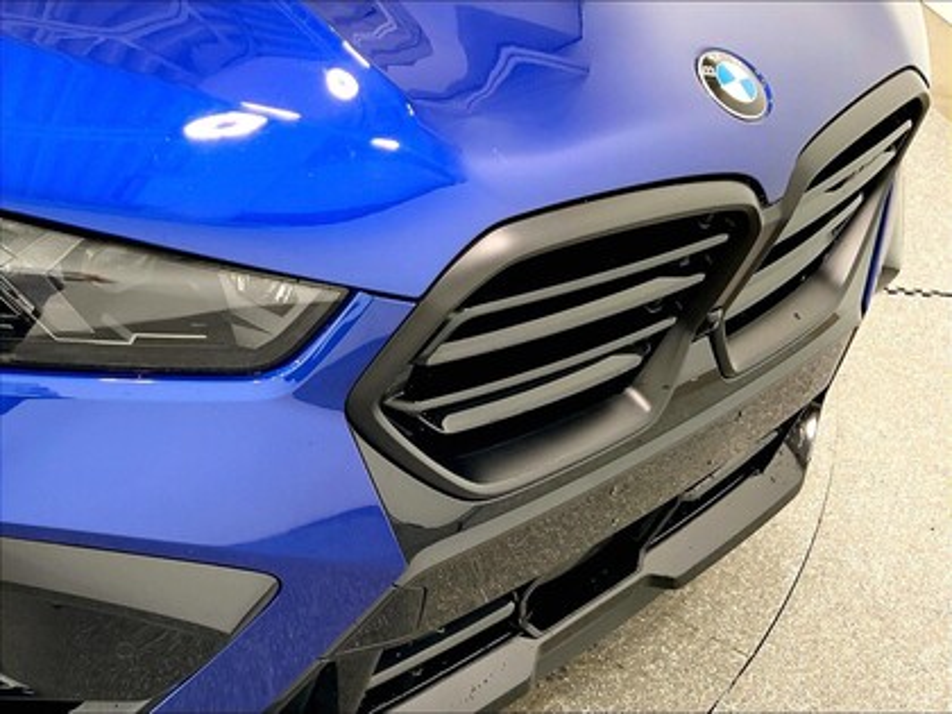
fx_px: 798
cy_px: 357
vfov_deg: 48.2
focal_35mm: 29
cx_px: 476
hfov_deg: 61.7
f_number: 1.8
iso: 50
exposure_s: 1/122
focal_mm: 3
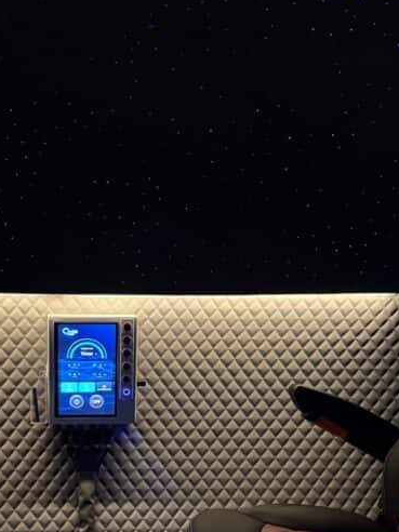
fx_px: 768
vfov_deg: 37.0
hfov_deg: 28.8
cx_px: 116
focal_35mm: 50
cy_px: 420
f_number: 1.78
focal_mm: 6.76
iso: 1000
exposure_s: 1/38
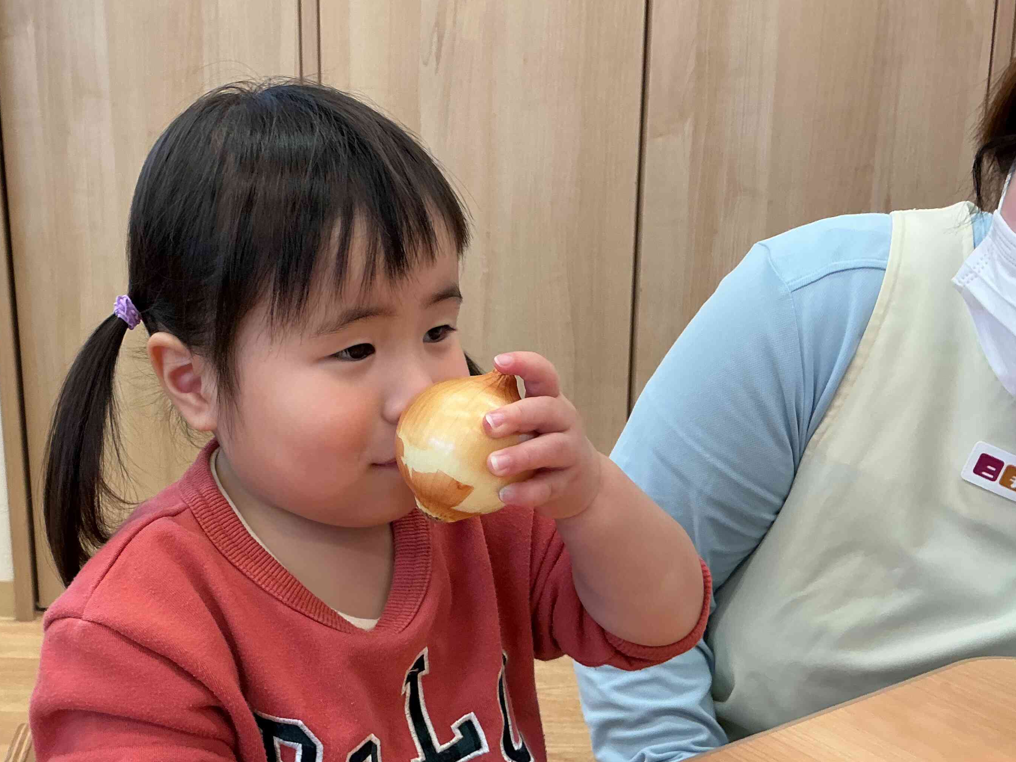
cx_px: 288
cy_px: 414
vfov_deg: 33.6
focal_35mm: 43
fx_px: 1262
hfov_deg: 42.8
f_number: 1.8
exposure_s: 1/120
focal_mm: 3
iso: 50
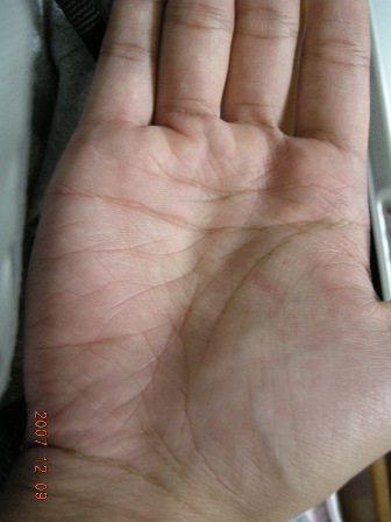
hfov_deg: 35.1
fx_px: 617
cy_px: 261
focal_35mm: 41
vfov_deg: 45.8
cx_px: 196
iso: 400
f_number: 2.9
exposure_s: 1/17
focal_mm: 8.5
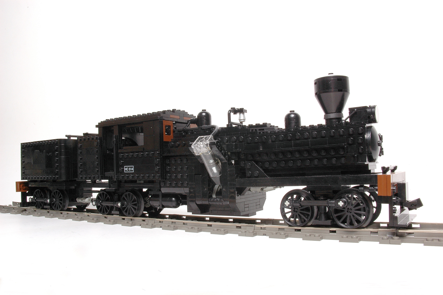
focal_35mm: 33
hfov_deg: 57.3
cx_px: 222
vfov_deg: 39.9
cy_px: 148
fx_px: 406
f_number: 22
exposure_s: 1/60
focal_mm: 22
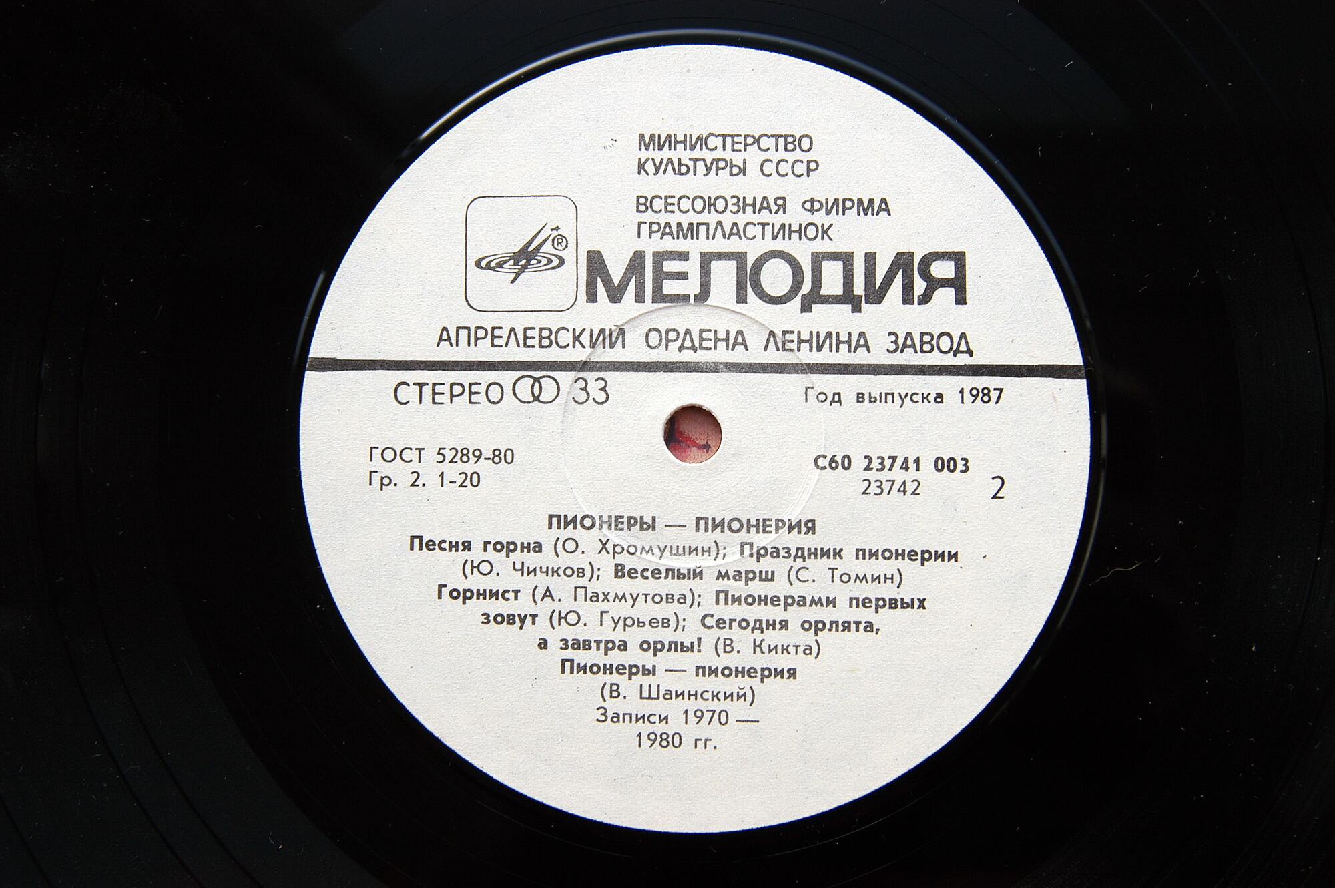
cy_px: 444
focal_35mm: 52
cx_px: 668
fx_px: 1945
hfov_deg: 37.9
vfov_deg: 25.7
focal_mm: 35
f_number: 6.3
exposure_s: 1/160
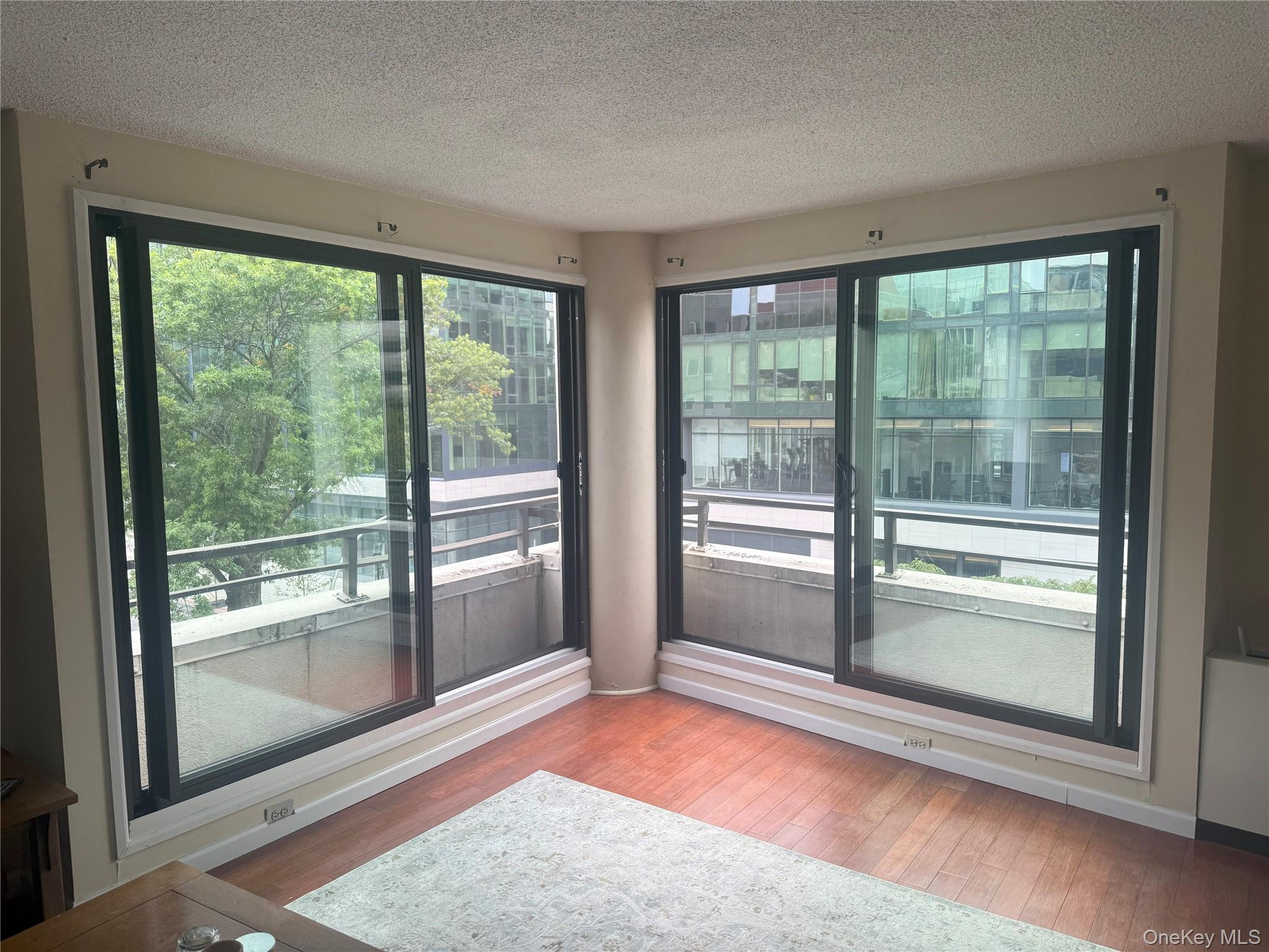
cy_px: 476
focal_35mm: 24
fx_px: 880
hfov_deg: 71.6
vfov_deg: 56.8
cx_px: 634
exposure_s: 1/246
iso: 64
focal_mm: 6.76
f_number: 1.78
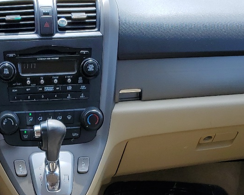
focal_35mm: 77
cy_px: 240
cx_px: 24
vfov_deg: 18.7
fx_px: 556
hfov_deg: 24.1
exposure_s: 1/625
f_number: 1.5
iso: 50
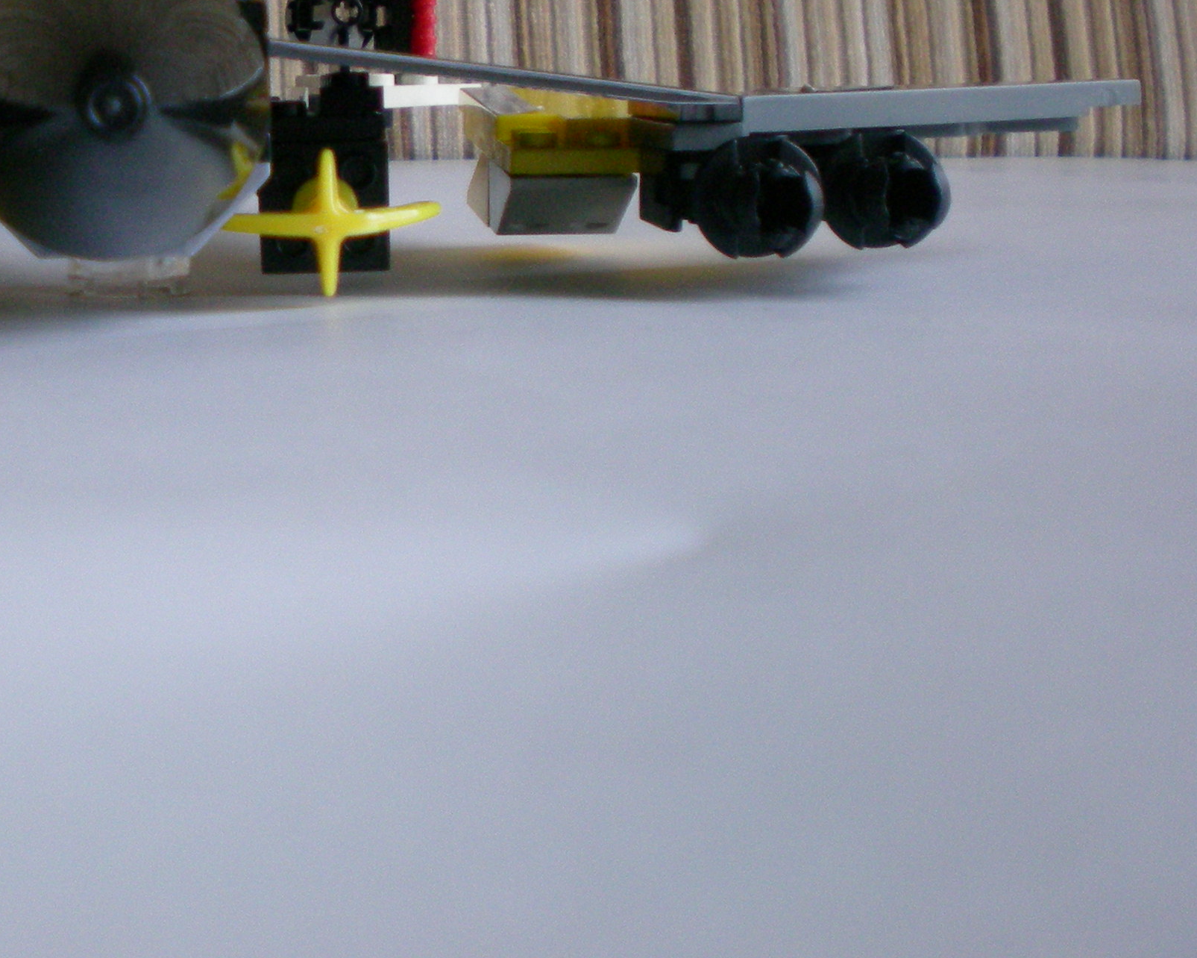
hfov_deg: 25.8
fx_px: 2515
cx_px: 77
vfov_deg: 21.2
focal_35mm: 71
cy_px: 145
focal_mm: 6.3
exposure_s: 1/57.1
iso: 200
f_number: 3.1
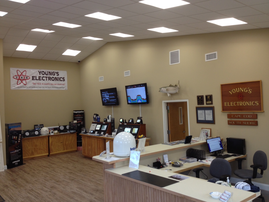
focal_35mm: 35
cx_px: 134
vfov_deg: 40.7
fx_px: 272
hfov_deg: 52.6
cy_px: 101
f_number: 2.4
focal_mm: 4.28
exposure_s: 1/30
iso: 50
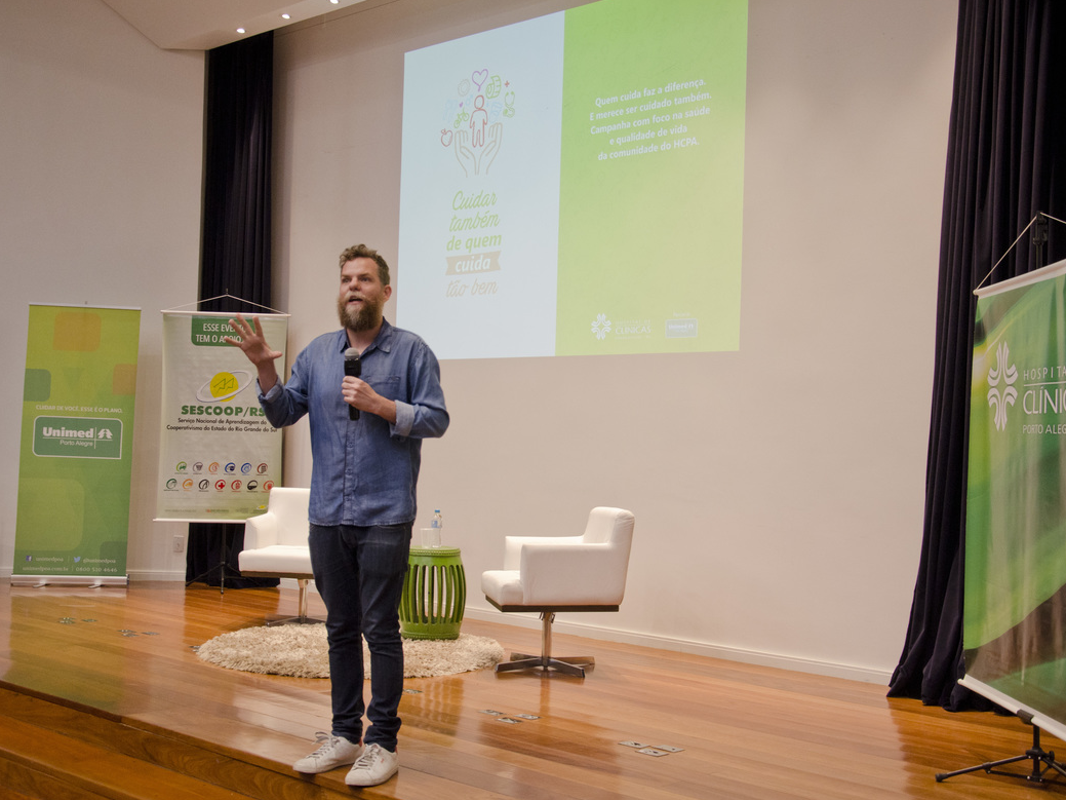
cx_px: 556
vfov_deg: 34.7
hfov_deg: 45.2
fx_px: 1280
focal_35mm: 42
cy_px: 397
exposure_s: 1/80
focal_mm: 25
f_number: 4
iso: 1000
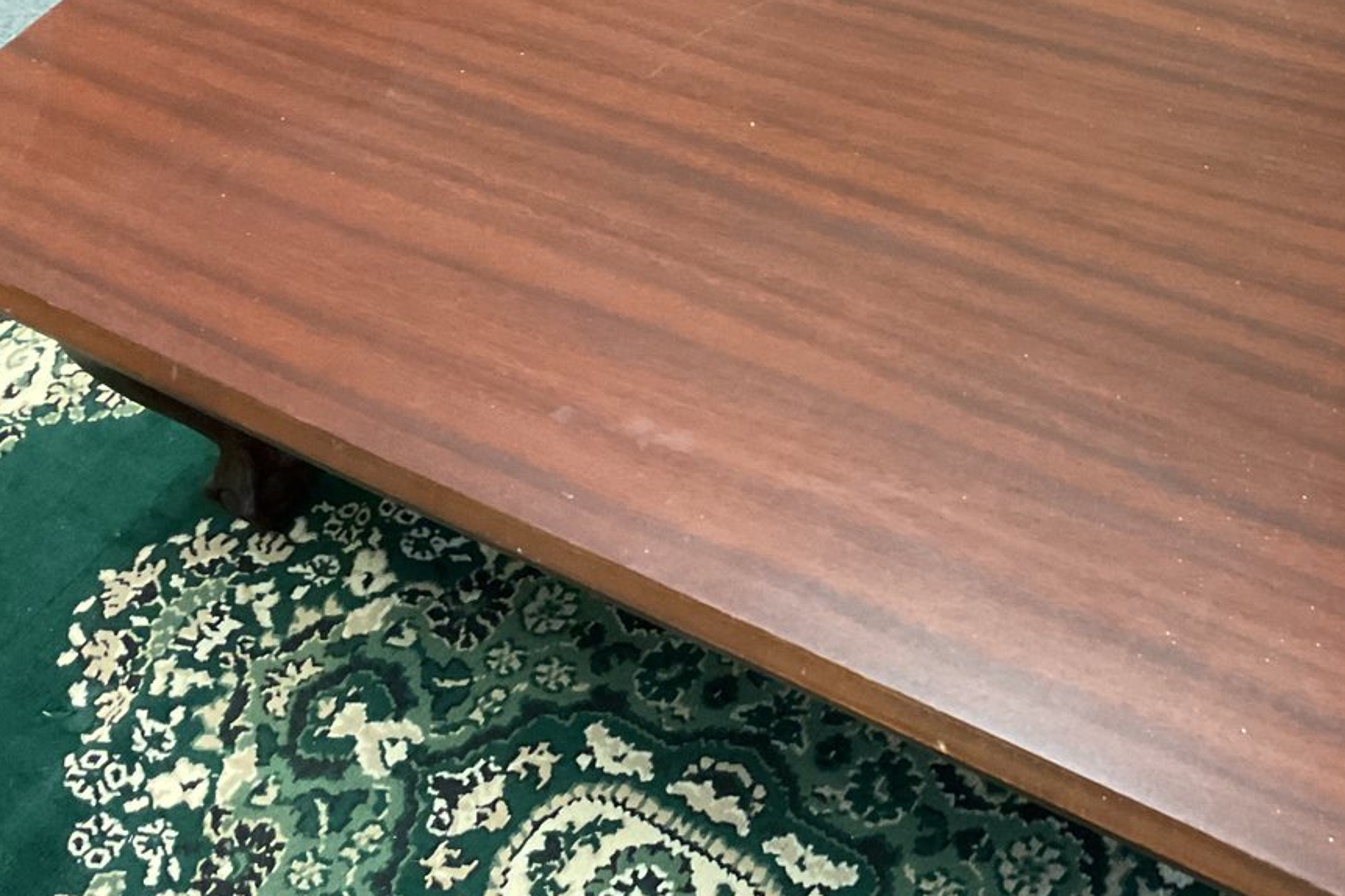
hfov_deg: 36.0
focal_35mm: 53
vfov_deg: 25.5
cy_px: 379
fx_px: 1980
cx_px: 1124
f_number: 1.8
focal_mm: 3
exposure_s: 1/30
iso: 250
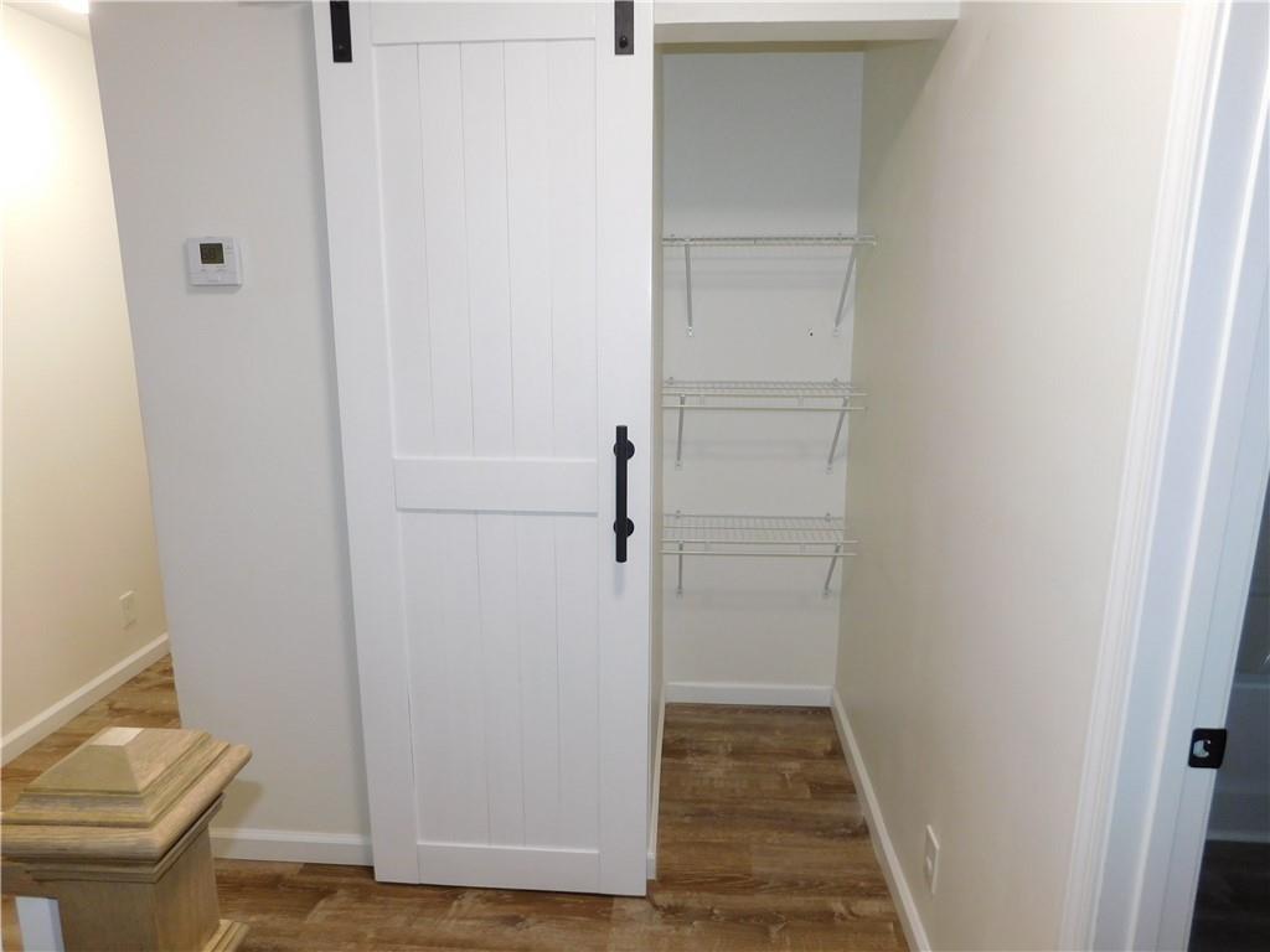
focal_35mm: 23
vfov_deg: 58.9
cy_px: 476
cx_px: 635
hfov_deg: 73.9
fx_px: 844
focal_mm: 4
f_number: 3
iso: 160
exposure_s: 1/30
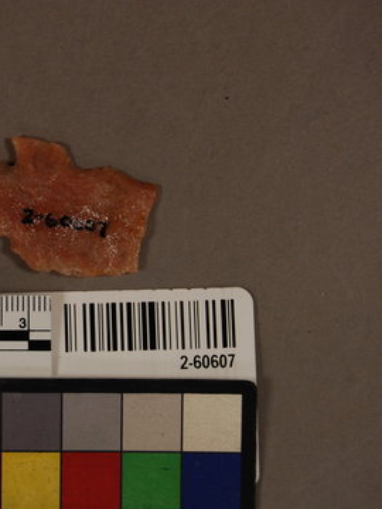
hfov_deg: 12.2
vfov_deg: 16.3
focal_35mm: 121
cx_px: 40
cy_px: 254
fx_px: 1776
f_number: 7.1
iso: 400
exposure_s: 1/250
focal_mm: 55
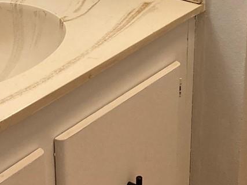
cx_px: 185
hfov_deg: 18.6
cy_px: 46
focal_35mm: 105
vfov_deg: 14.0
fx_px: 749
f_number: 1.8
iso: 125
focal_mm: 3.99
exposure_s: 1/60
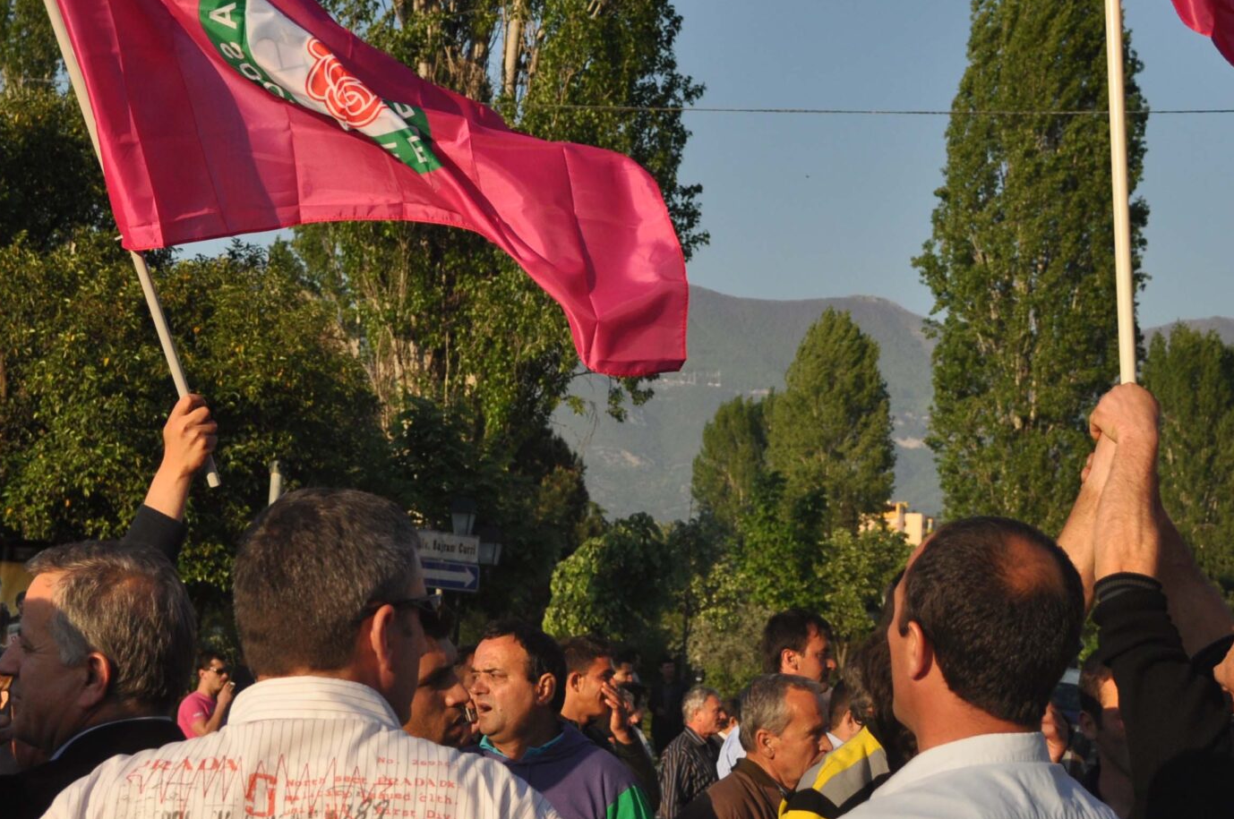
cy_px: 288
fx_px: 2670
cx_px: 532
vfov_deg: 17.4
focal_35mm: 78
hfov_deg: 26.0
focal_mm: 28
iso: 400
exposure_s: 1/2000
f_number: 5.6
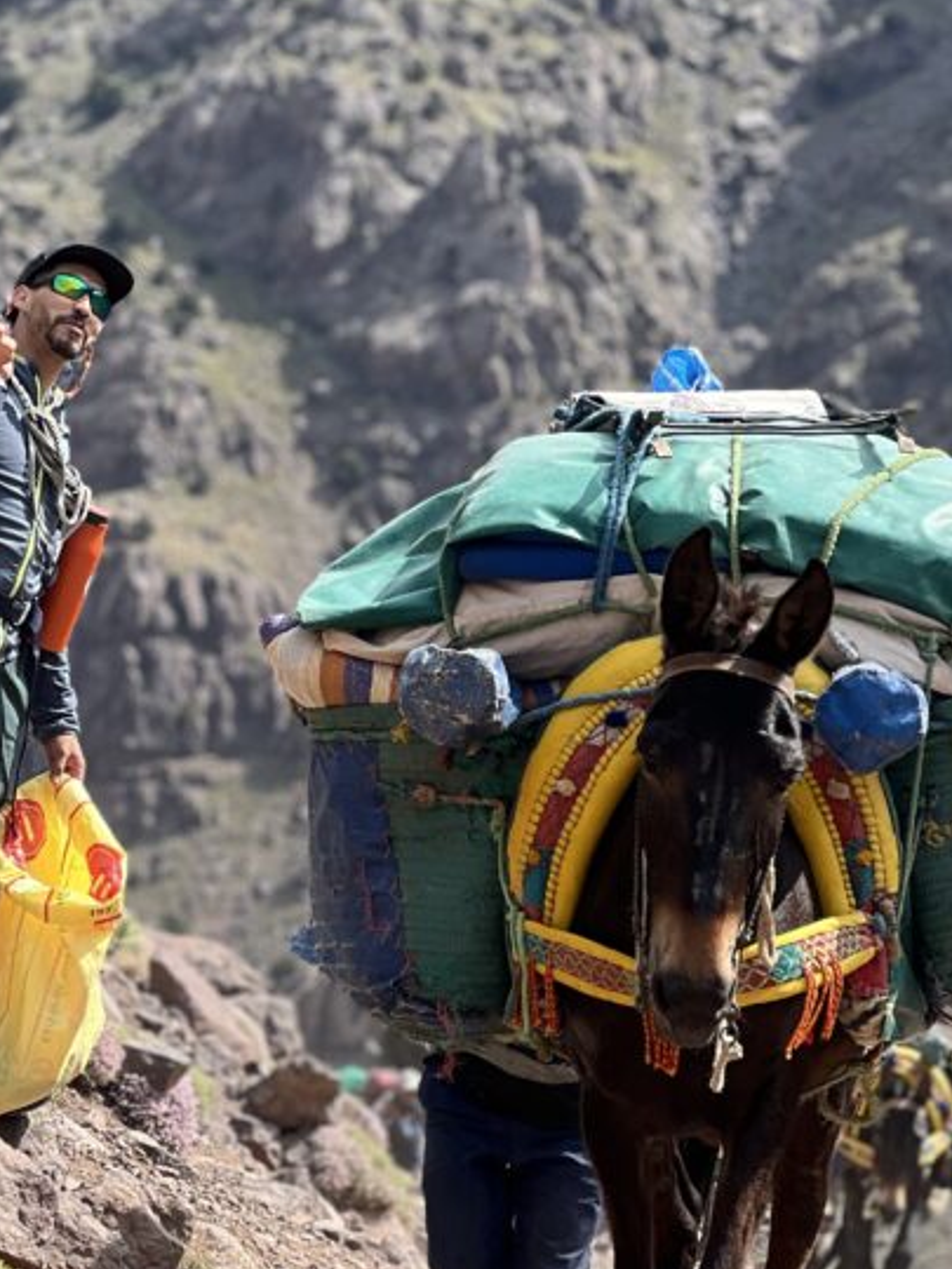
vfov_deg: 13.5
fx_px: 5354
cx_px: 202
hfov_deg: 10.1
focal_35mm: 146
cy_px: 463
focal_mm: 9
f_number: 2.8
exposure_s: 1/231
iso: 25
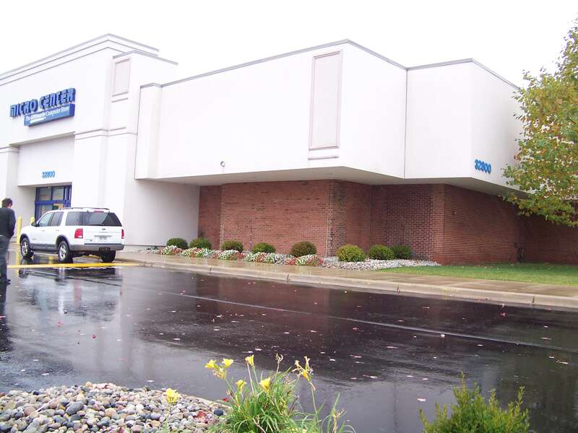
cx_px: 289
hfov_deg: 51.4
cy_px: 216
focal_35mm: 36
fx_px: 601
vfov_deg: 39.7
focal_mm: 5.85
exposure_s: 1/30
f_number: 2.8
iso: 80
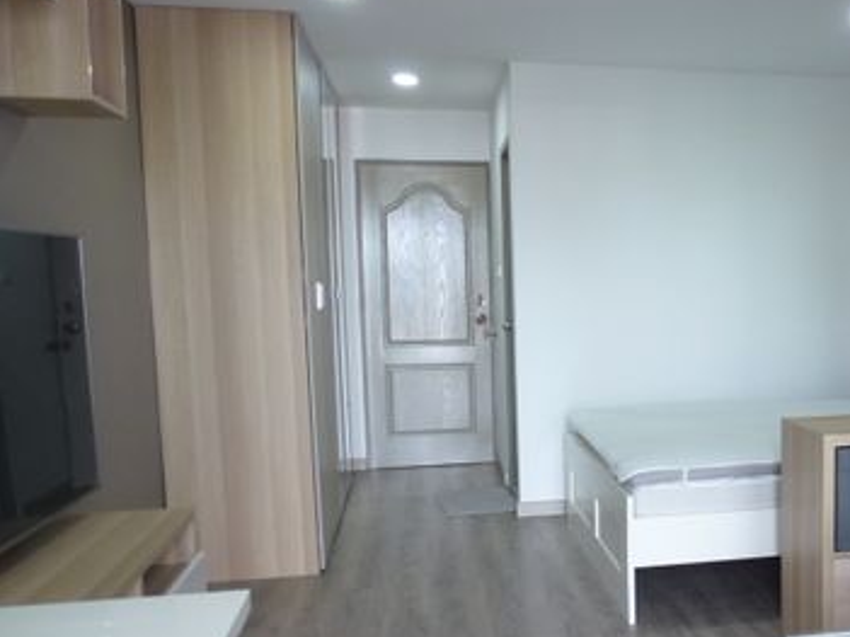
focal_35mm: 41
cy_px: 397
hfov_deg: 42.9
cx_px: 724
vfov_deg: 34.9
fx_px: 1006
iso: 100
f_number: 3.3
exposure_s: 1/15
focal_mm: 4.3
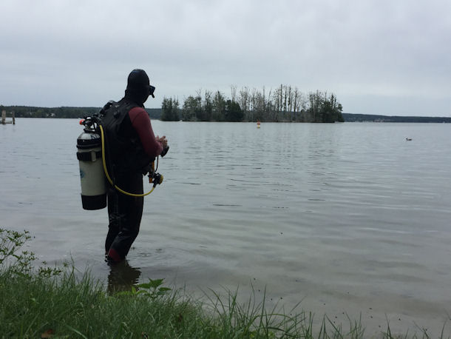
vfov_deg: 48.3
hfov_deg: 61.6
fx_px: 378
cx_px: 226
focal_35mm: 29
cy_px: 170
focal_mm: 4.15
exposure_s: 1/964
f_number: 2.2
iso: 32
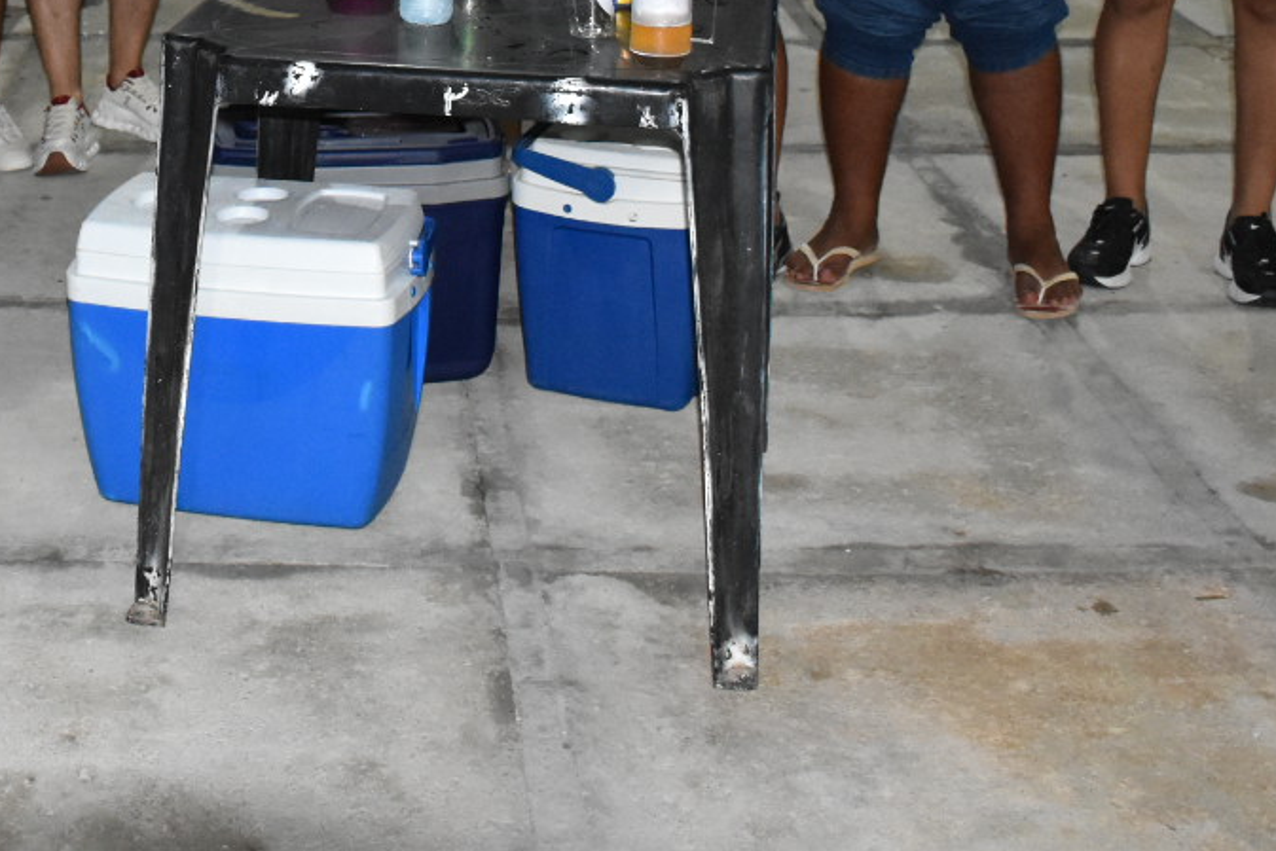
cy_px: -171
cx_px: 178
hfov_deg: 29.9
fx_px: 2304
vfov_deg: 19.7
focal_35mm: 65
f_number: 4
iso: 2500
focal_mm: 18
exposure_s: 1/100
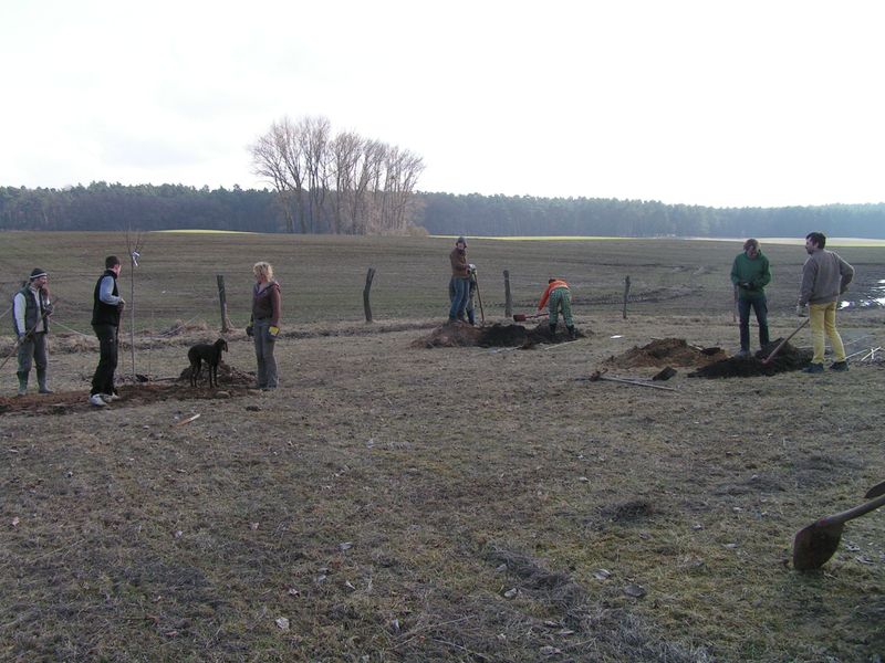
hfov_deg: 49.0
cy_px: 332
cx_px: 442
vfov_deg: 37.7
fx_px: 972
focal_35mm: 38
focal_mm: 6.3
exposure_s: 1/125
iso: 50
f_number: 5.6
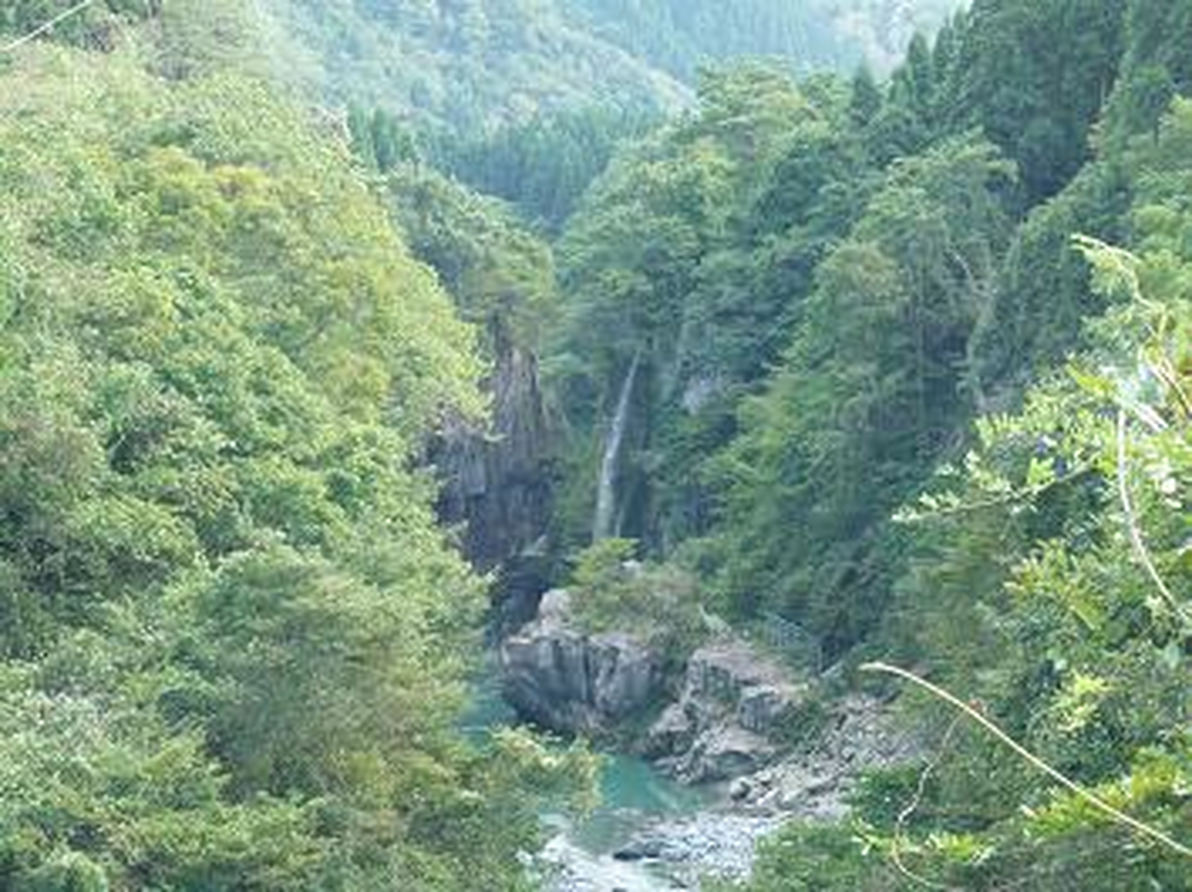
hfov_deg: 19.7
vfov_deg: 14.8
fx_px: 3441
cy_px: 446
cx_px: 596
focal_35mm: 100
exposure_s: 1/80
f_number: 5.6
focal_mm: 21.4
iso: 400
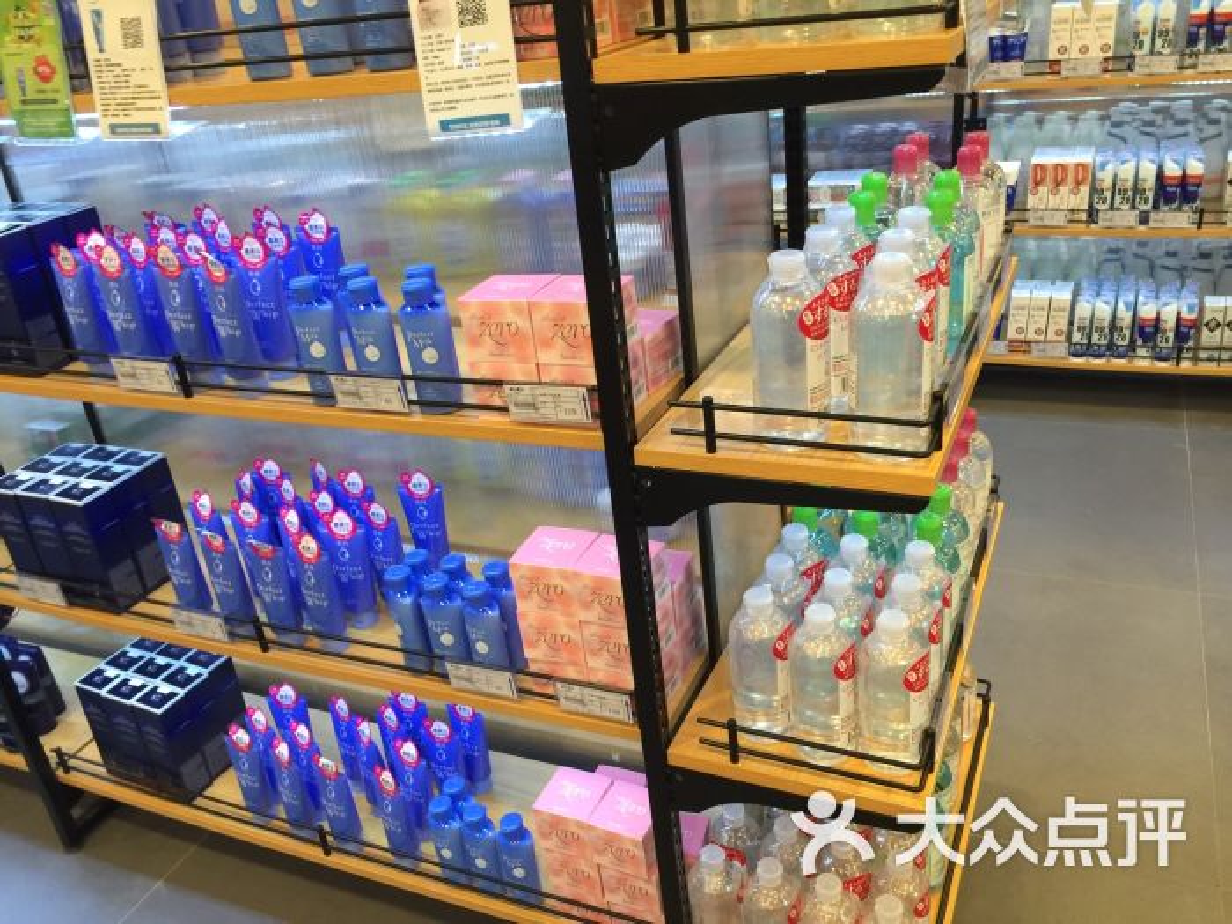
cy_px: 462
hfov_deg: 61.7
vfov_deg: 48.2
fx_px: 1032
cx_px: 616
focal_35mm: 29
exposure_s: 1/15
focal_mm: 4.15
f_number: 2.2
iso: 50
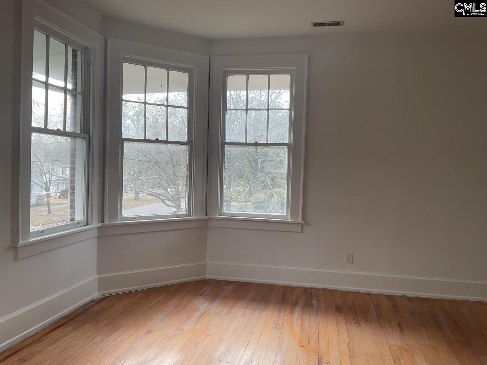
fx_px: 408
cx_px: 244
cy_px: 182
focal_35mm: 29
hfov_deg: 61.7
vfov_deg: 48.2
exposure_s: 1/120
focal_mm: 3
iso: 20
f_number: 1.8
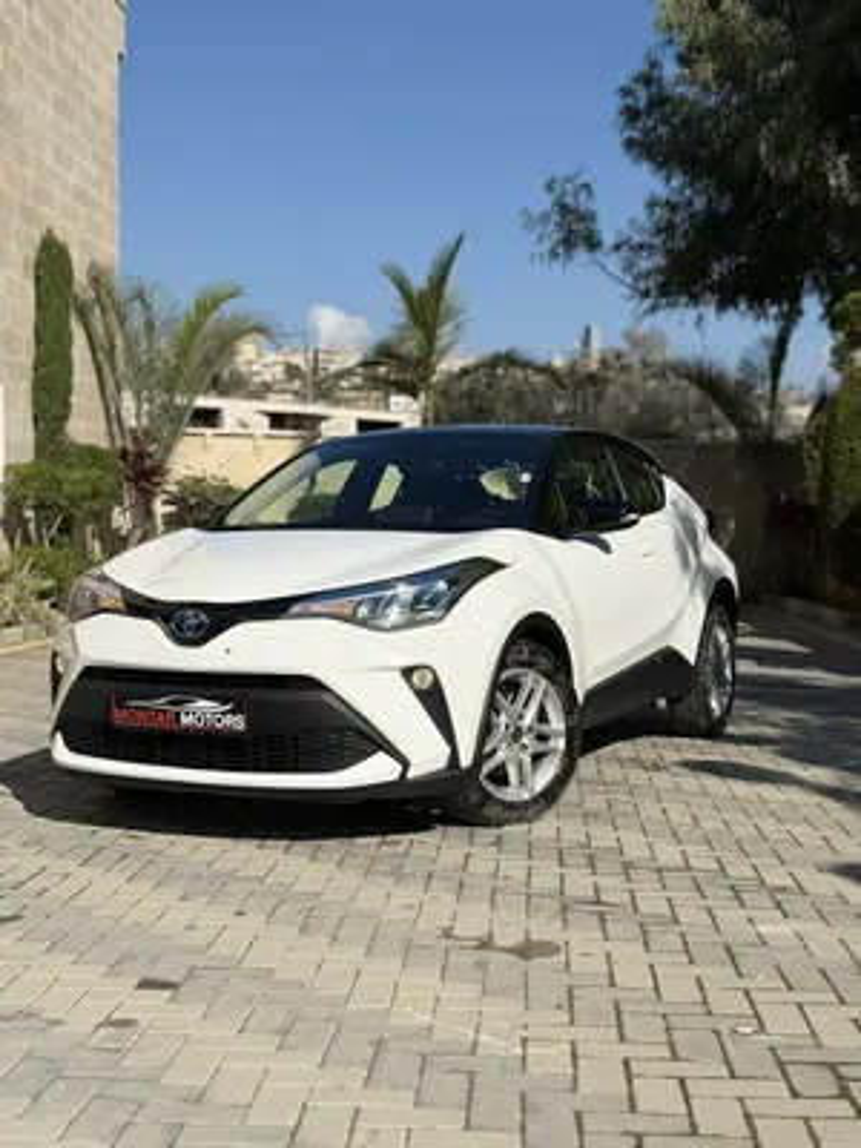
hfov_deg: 30.3
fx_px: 1592
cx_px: 430
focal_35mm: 48
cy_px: 574
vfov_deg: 39.7
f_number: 1.78
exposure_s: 1/11364
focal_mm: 6.76
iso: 50
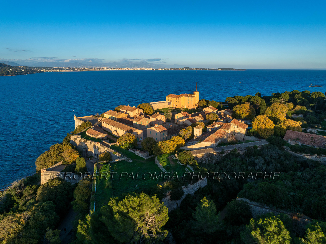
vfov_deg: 56.8
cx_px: 163
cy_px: 122
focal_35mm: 24
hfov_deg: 71.6
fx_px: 226
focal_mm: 12.3
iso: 100
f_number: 9
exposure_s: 1/160
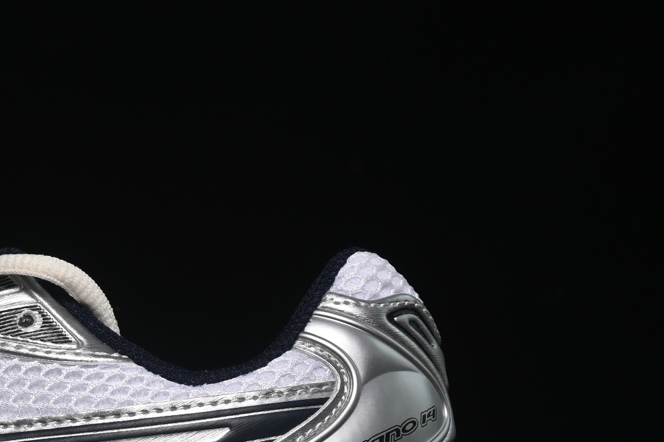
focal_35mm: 211
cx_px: -117
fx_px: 3891
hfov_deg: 9.6
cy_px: 369
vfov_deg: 6.5
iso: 160
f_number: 7.1
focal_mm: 50
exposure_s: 1/60
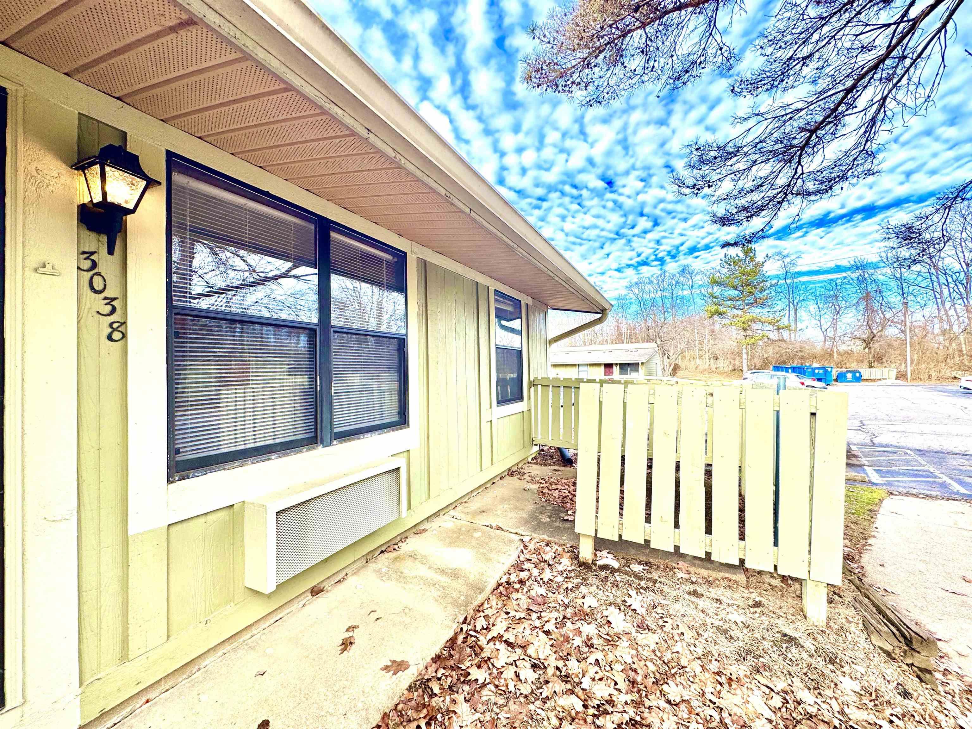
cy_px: 364
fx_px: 393
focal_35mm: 14
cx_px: 486
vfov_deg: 85.7
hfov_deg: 102.1
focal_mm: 2.22
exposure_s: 1/386
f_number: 2.2
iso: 40
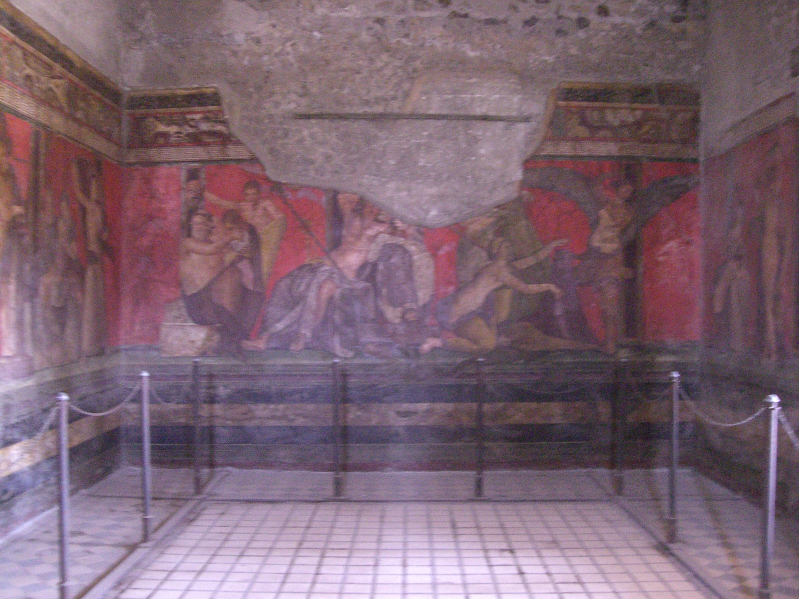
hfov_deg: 49.0
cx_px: 400
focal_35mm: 38
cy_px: 300
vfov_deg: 37.7
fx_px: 877
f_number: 2.7
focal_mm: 6.2
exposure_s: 1/15
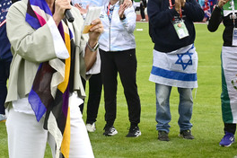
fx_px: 764
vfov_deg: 11.8
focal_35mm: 116
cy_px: 24
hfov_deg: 17.5
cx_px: 49
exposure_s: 1/320
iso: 2000
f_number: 8
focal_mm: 68
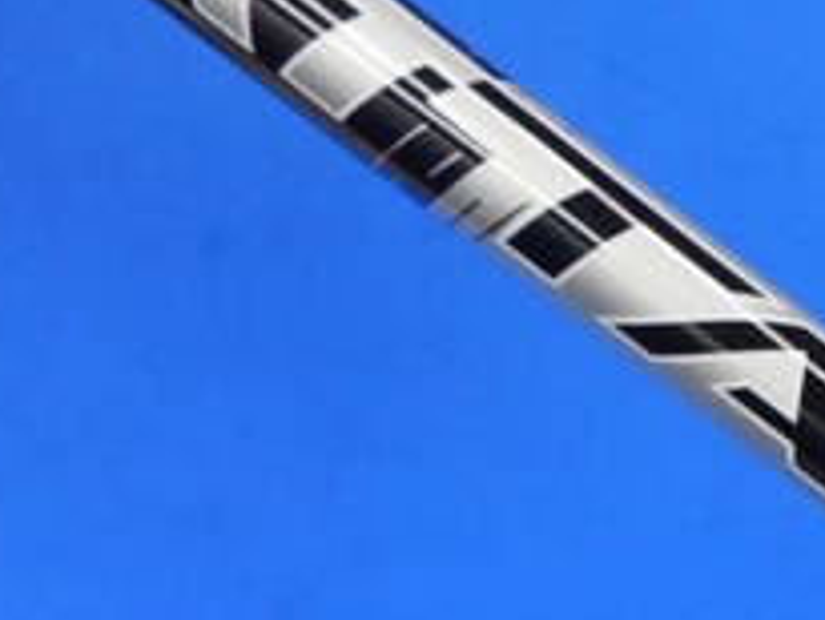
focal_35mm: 78
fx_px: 1860
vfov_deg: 18.4
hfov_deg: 22.2
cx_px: 1099
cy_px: 632
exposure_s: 1/30
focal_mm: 4.5
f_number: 3.7
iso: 140
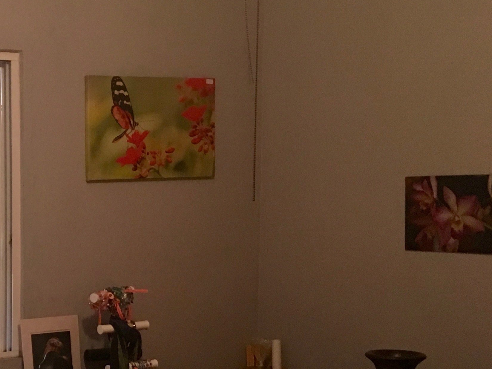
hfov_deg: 24.9
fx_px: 1009
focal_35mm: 71
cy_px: 292
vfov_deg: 20.5
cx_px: -86
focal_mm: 4.15
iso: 100
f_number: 2.2
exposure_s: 1/15
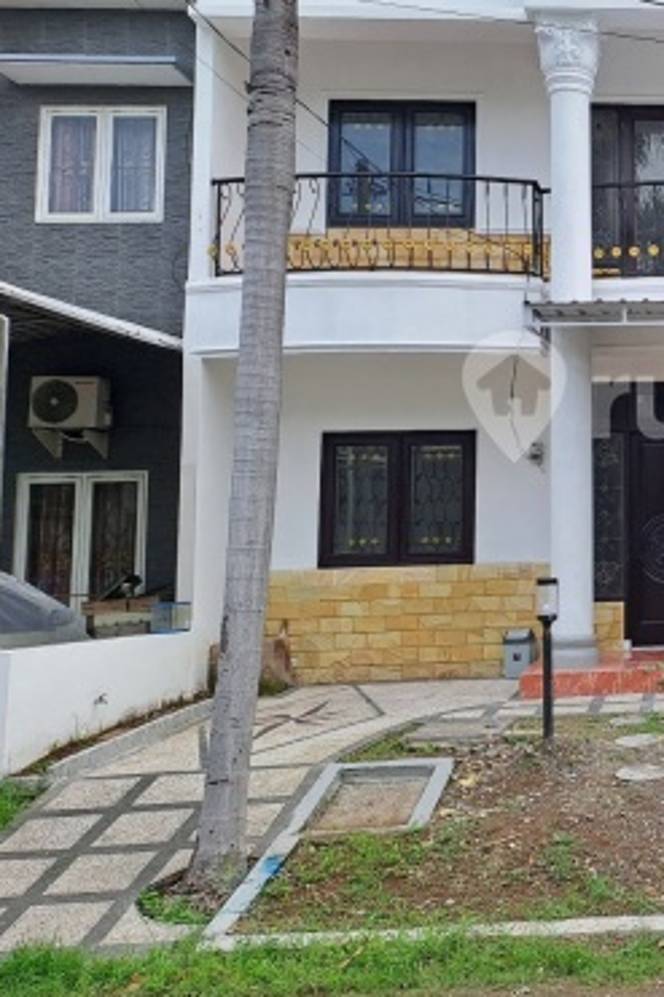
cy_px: 398
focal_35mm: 43
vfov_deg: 45.2
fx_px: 1191
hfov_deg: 27.5
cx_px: 792
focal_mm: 4.65
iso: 32
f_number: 1.8
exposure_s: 1/1111
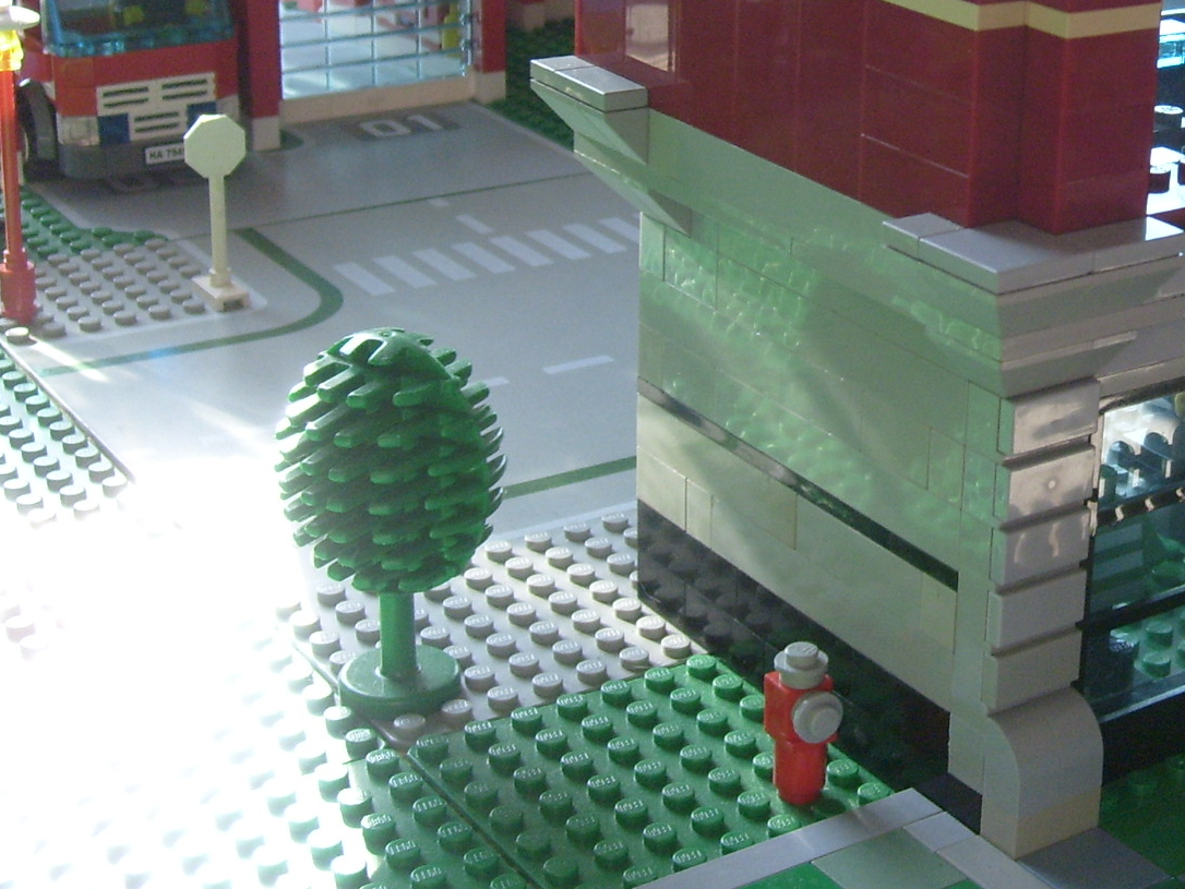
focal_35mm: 66
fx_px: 2260
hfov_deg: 28.1
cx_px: 1098
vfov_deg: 21.8
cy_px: 120
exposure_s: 1/90
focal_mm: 5.8
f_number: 2.8
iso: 80
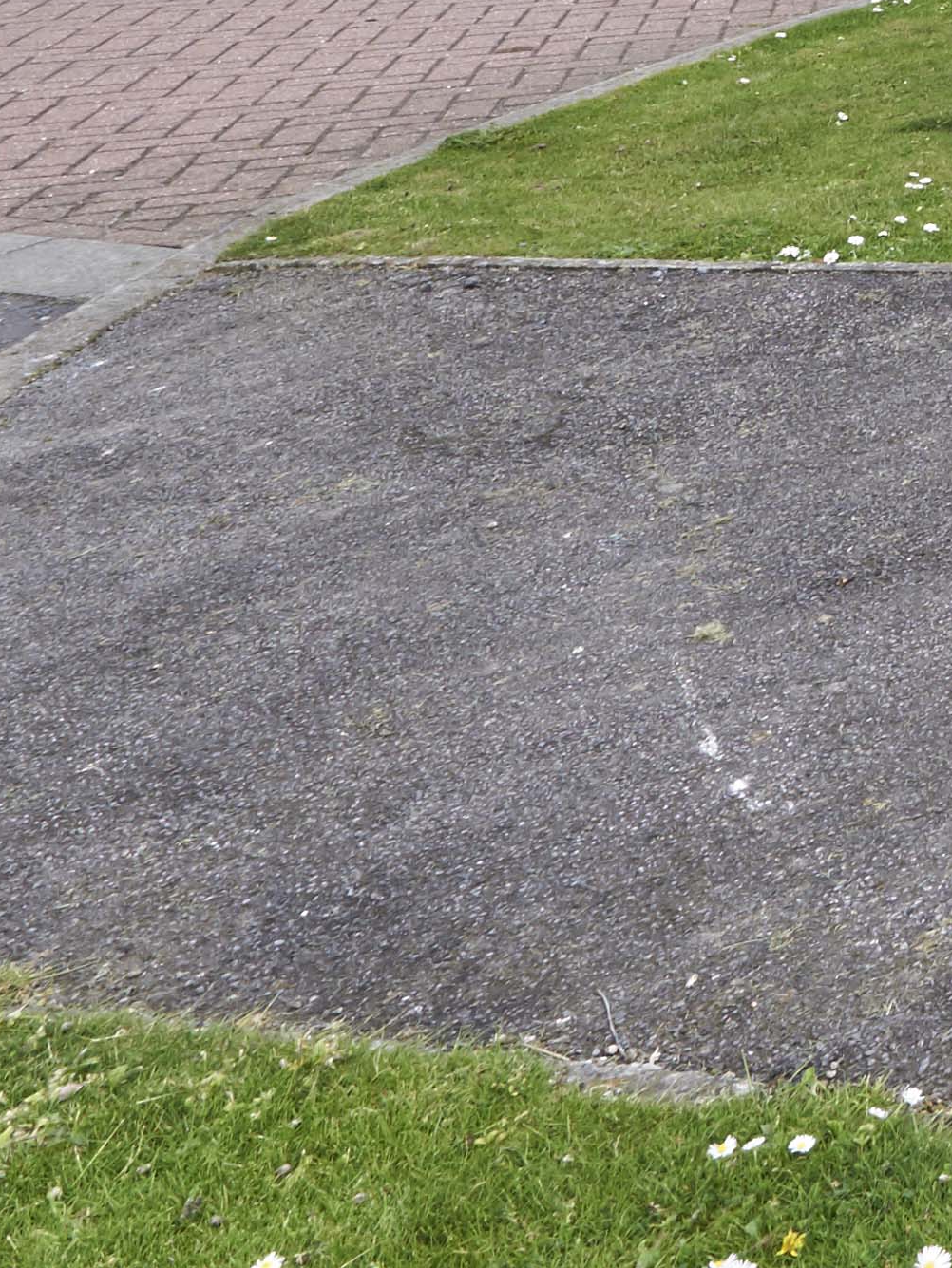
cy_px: -562
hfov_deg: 13.4
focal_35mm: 65
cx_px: 2500
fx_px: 2382
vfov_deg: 24.3
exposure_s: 1/160
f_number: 11
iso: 200
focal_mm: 15
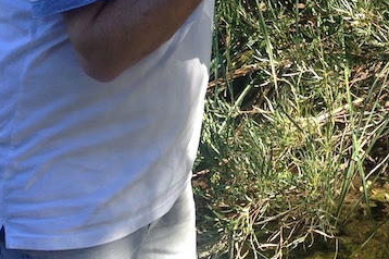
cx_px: 423
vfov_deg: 13.7
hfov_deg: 20.3
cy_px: -82
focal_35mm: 96
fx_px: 1036
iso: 50
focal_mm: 4.12
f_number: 2.4
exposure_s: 1/241
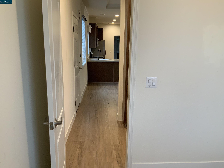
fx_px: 194
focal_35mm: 30
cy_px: 87
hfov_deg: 60.0
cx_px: 113
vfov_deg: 46.8
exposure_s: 1/60
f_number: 1.8
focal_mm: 3
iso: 100
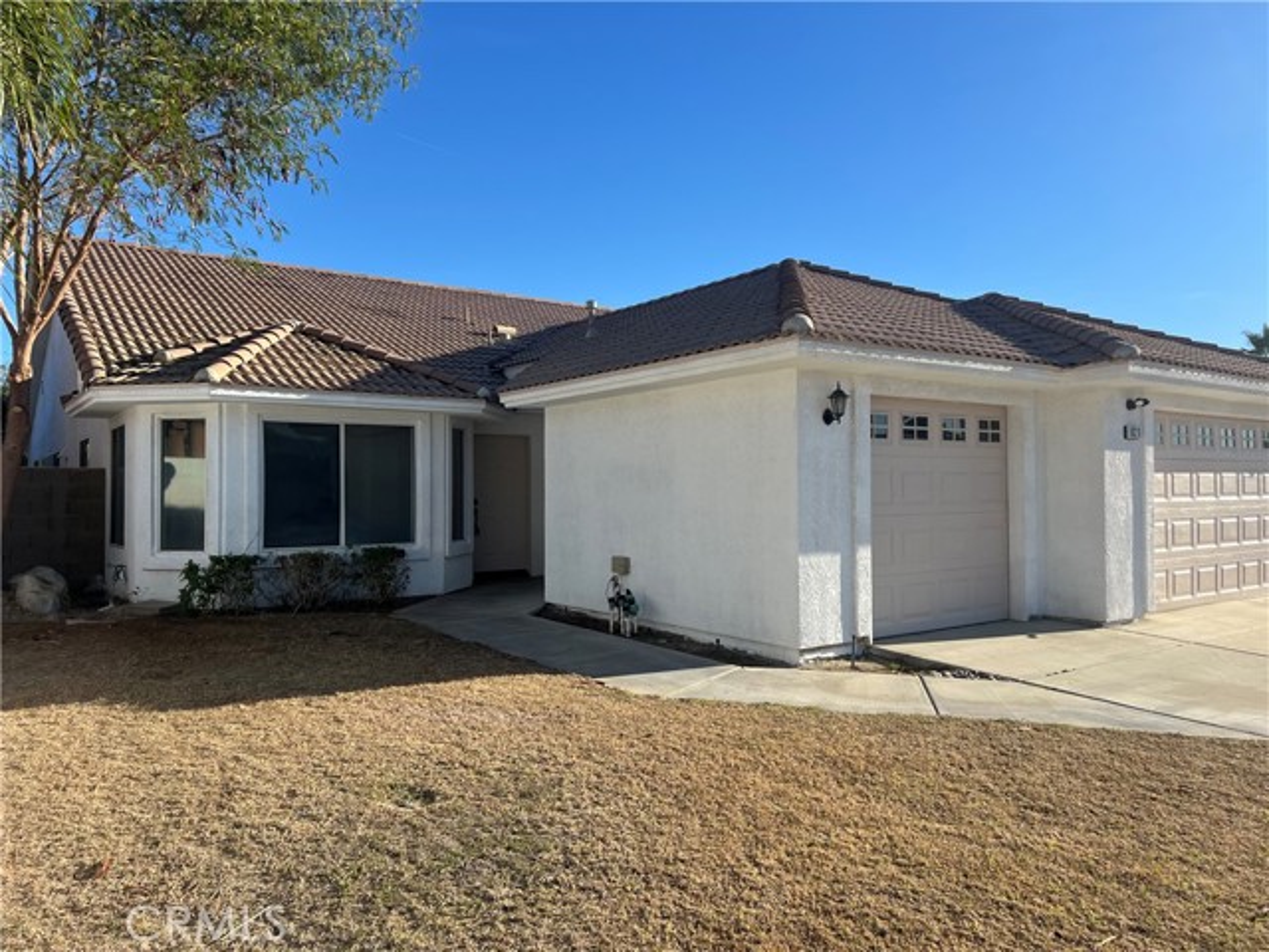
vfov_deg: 53.1
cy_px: 476
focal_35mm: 26
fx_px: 953
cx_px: 634
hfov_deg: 67.3
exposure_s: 1/3356
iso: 50
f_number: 1.5
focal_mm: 5.7
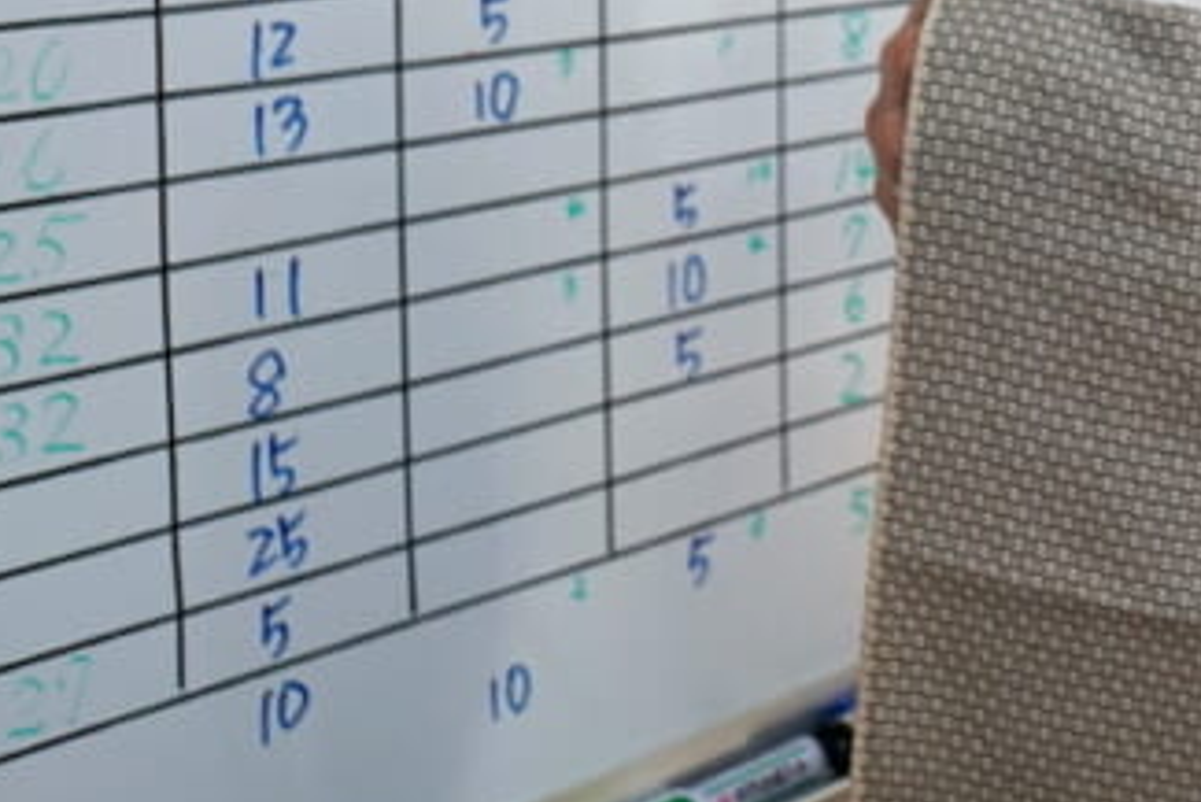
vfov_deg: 15.8
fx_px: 2837
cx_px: 1752
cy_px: 37
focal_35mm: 85
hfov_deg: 20.7
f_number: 4
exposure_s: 1/160
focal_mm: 18
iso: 400
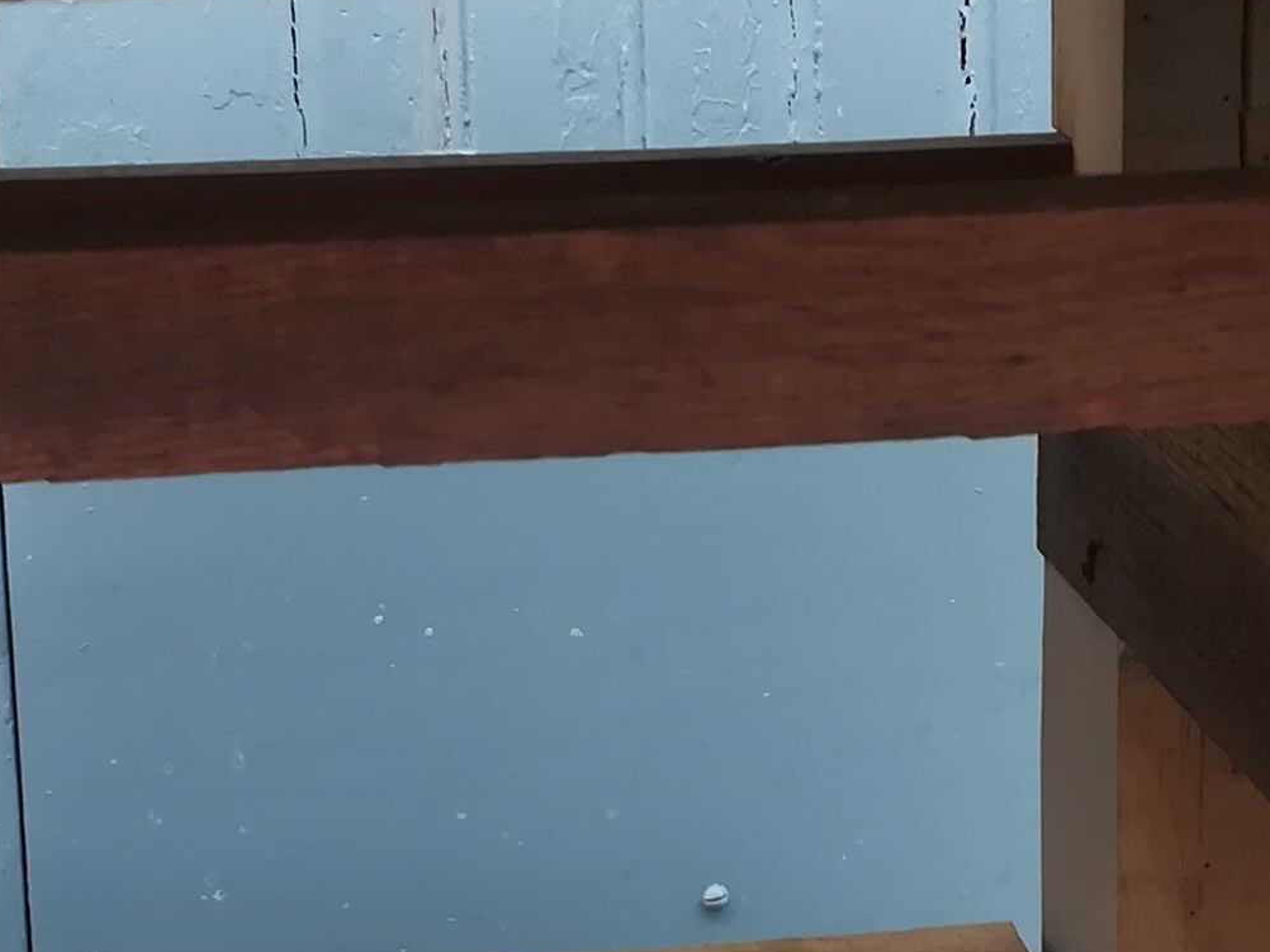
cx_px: 762
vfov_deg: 14.2
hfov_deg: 19.1
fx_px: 3778
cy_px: 839
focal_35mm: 103
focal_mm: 3.83
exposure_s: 1/139
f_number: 2.2
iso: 50
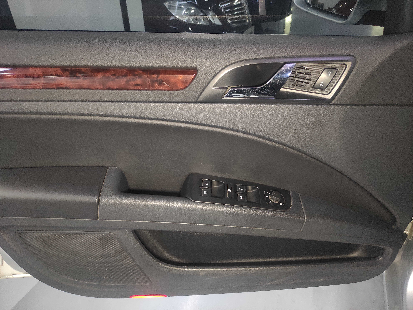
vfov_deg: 54.9
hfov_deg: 69.4
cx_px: 206
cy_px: 155
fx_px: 298
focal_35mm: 25
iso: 619
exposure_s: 1/20
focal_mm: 5.43
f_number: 1.89
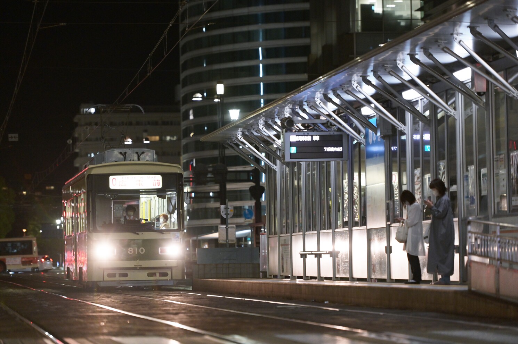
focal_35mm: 165
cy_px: 172
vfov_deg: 8.3
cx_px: 259
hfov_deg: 12.5
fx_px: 2372
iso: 2000
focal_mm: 165
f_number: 2.8
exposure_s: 1/160
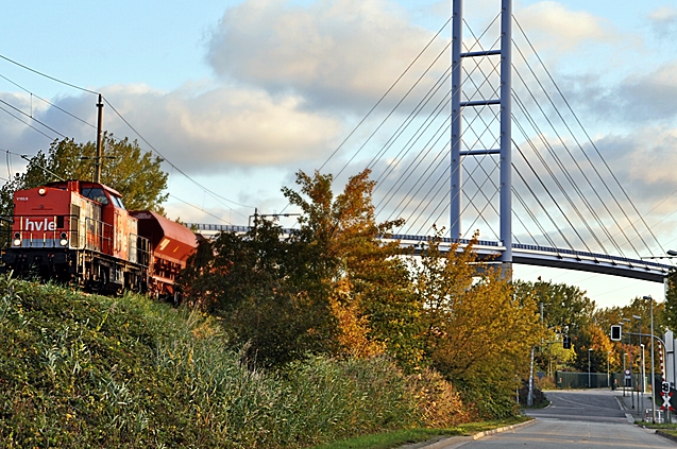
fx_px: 2122
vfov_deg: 12.1
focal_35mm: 113
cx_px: 254
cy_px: 196
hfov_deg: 18.1
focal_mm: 60
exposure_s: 1/100
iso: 200
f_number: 8
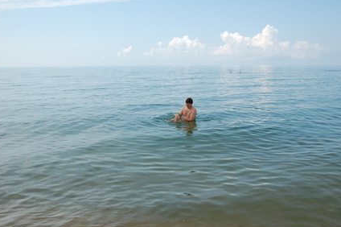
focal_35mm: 35
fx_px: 331
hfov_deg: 54.5
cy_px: 119
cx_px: 176
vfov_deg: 37.8
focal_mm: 22
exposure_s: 1/320
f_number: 9
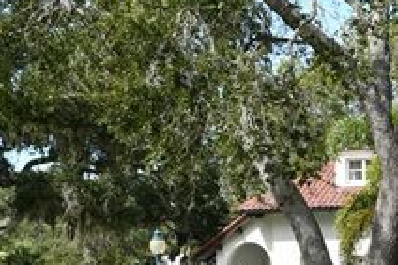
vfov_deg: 8.9
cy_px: 378
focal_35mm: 151
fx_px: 1668
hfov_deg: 13.2
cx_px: 498
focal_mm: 25
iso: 140
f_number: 8
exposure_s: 1/250
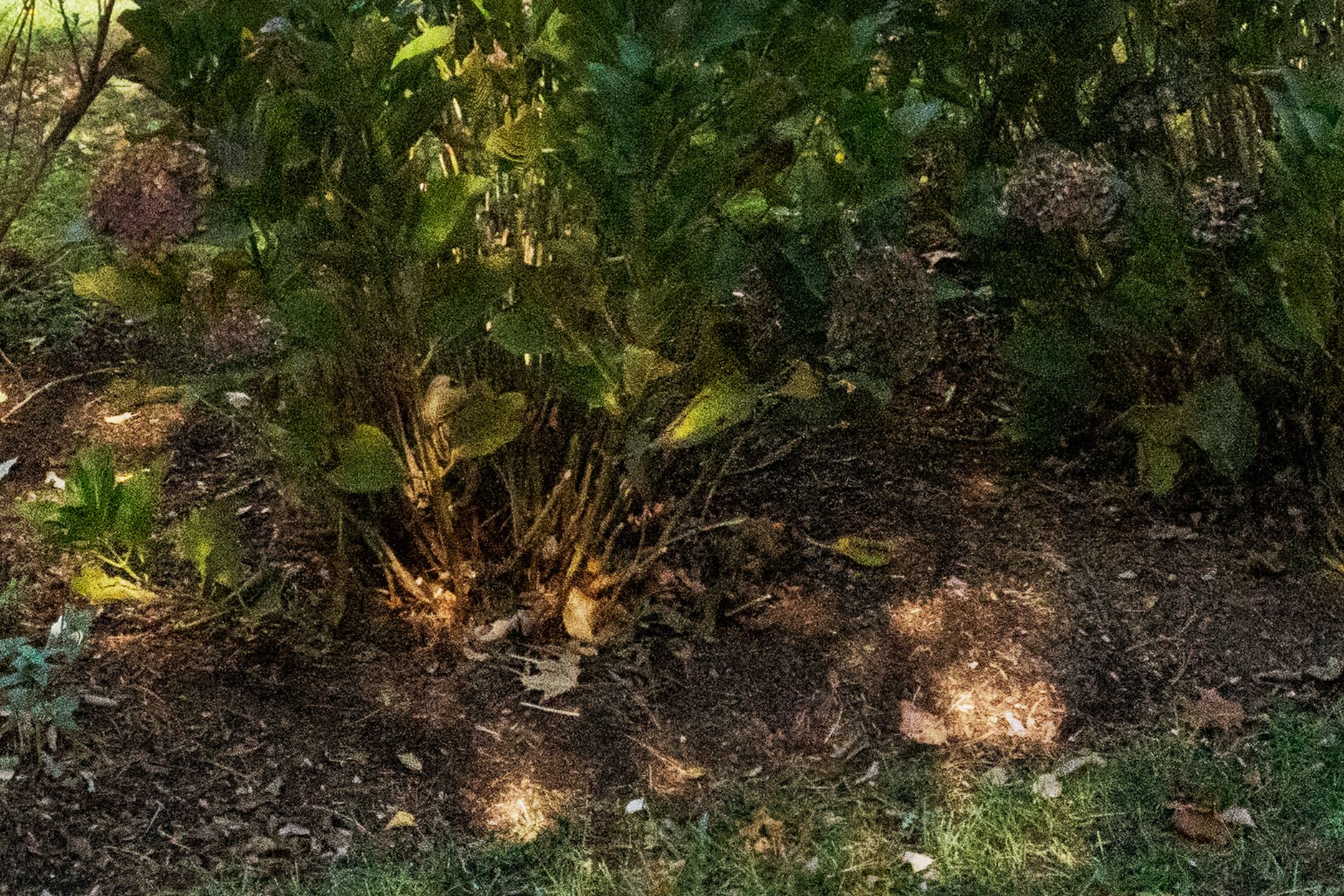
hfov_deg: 26.4
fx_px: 2856
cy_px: -705
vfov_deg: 15.4
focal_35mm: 77
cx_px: 529
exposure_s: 1/1250
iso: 2500
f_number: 11
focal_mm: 15.1
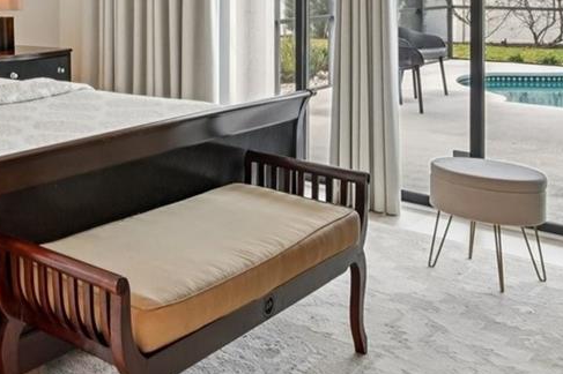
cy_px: -22
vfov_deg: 27.1
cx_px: -110
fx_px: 719
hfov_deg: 34.4
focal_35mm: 46
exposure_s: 1/25
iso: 400
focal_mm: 14
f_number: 8
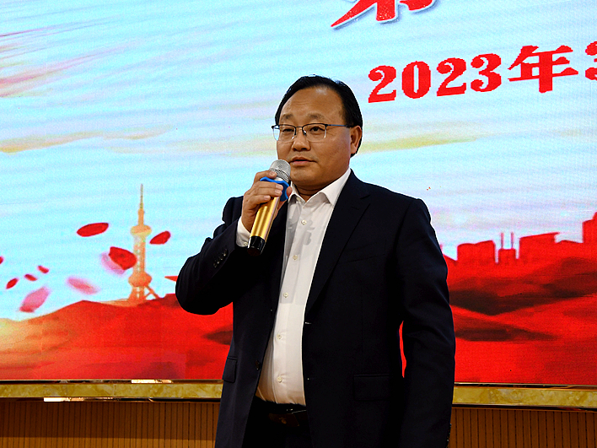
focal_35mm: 75
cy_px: 224
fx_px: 1293
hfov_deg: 26.0
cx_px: 309
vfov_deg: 19.6
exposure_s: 1/250
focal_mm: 46
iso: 1000
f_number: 6.3
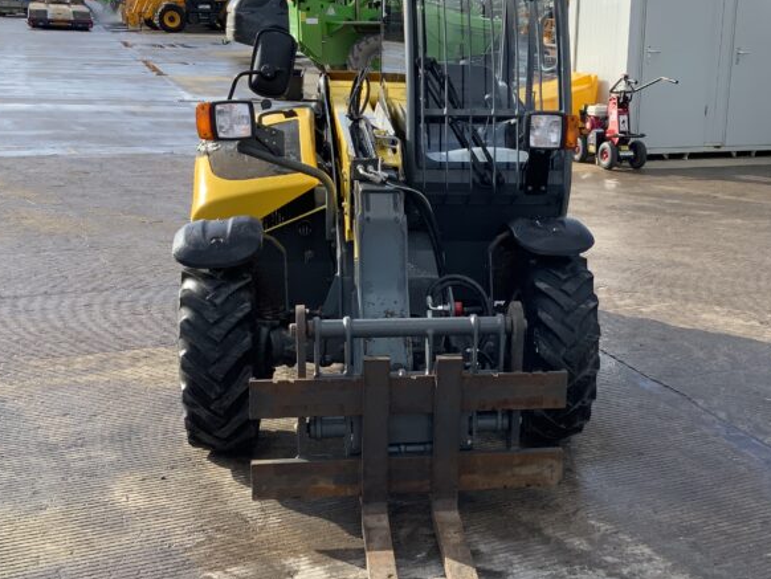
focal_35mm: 51
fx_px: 1136
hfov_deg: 37.2
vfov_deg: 28.6
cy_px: 289
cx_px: 491
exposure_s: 1/829
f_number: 1.8
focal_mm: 3
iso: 16
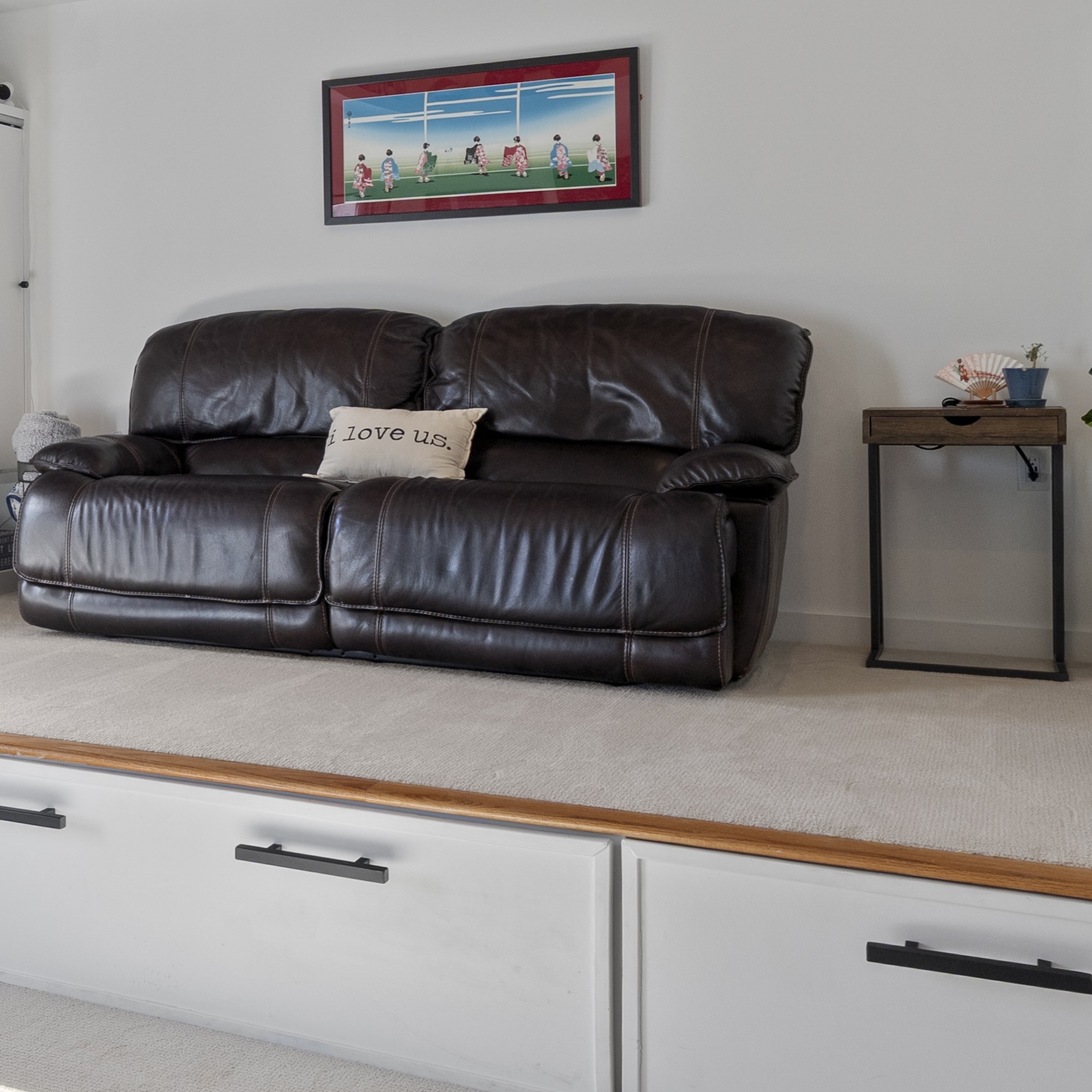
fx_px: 1570
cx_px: 54
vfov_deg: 38.0
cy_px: 375
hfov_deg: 35.4
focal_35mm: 44
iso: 400
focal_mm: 16
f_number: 9
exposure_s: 1/6
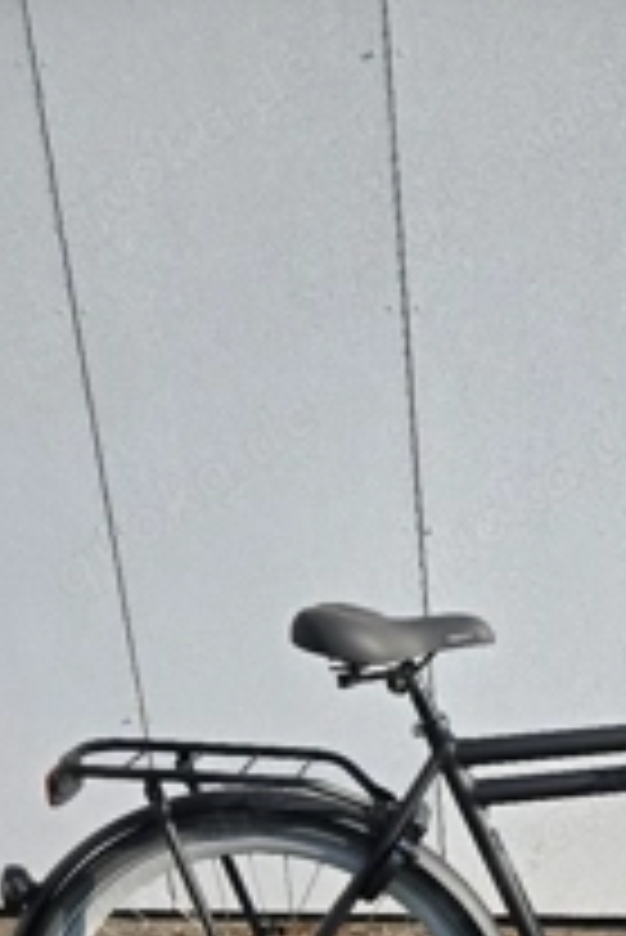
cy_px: 896
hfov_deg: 27.6
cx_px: 626
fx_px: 1198
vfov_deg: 38.7
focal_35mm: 46
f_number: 1.8
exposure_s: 1/3333
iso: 50
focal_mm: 5.4
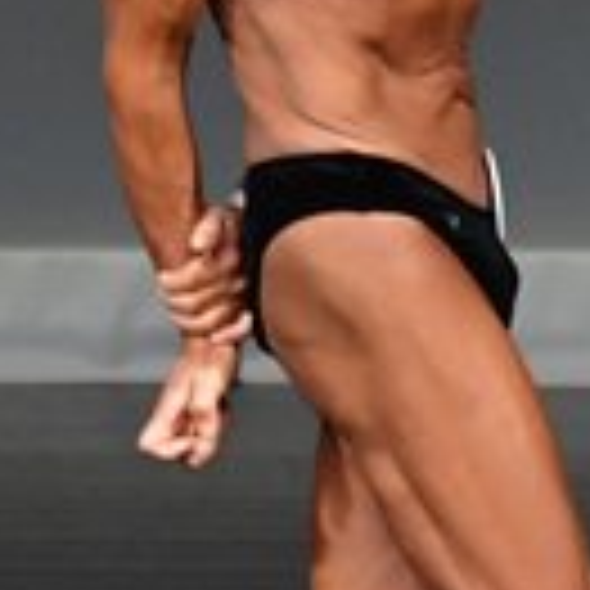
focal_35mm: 1882
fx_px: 36291
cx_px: 908
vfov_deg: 0.9
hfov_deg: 0.9
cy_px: 410
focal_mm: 250
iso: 4000
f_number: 5.6
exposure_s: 1/400
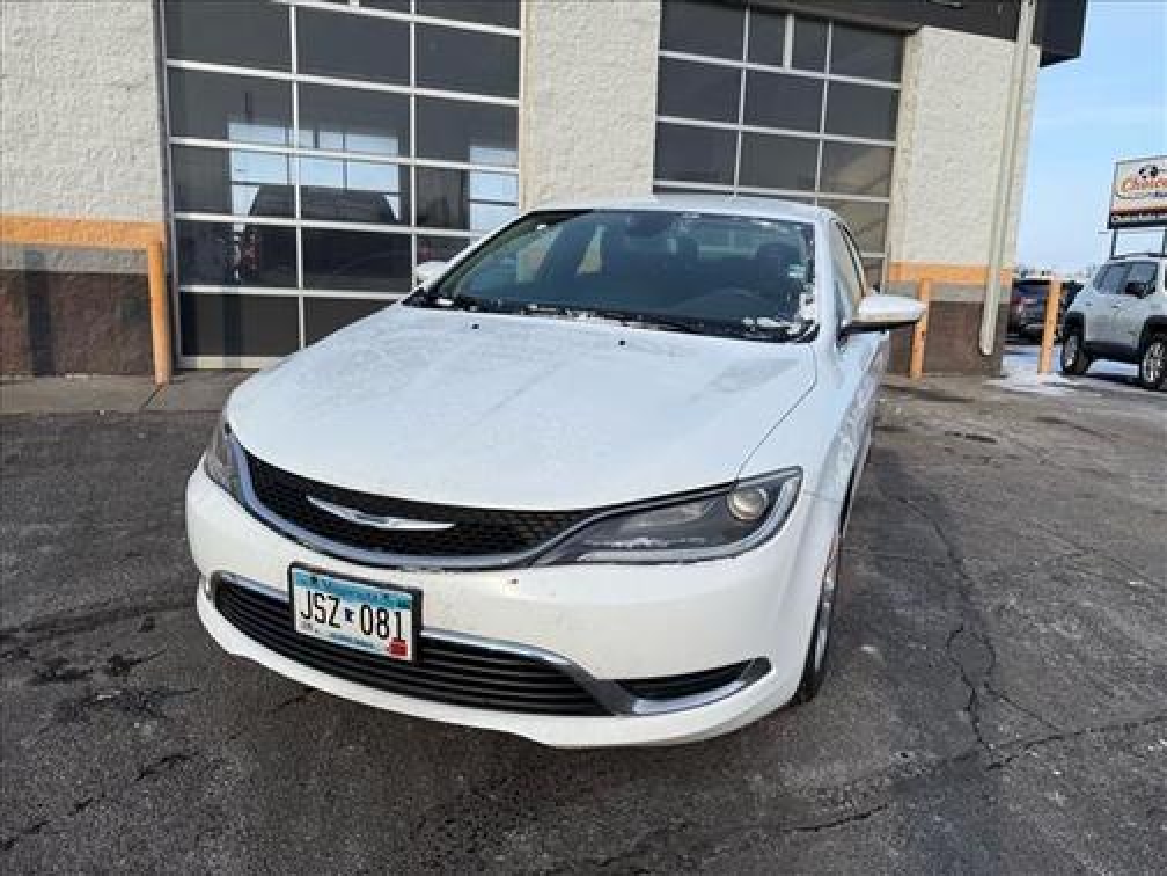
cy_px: 438
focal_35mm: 24
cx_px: 584
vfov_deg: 56.8
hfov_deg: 71.6
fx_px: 809
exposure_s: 1/3279
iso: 80
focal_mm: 6.76
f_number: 1.78
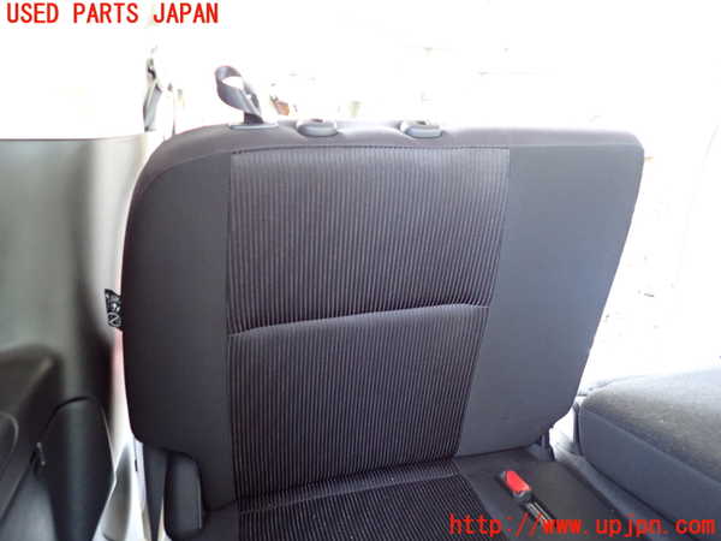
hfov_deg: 69.4
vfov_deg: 54.9
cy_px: 270
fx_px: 521
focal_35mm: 25
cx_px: 360
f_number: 2
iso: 800
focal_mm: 4.5
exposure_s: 1/15
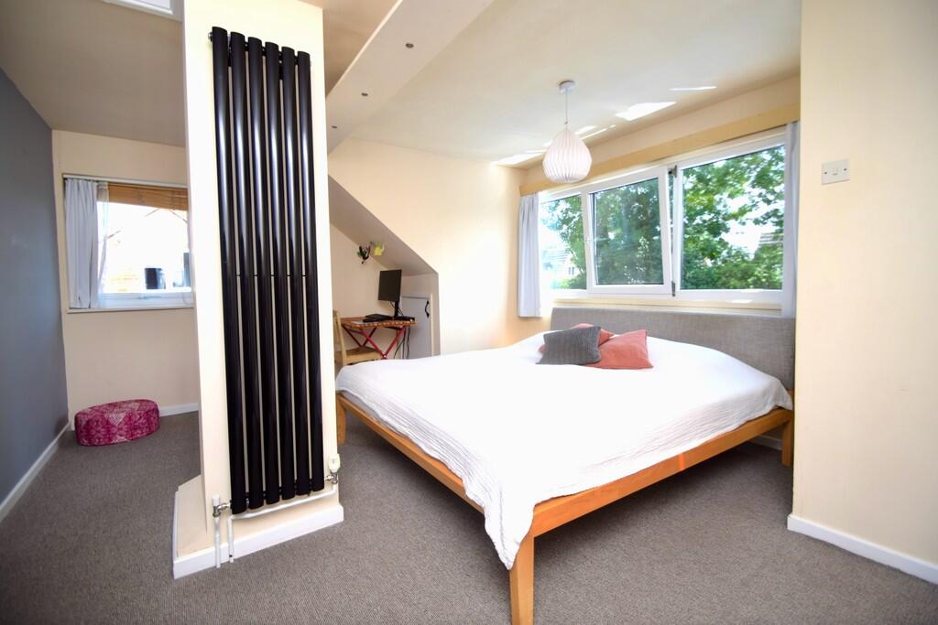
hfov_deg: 100.4
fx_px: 391
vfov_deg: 77.3
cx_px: 469
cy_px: 312
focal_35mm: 15
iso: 100
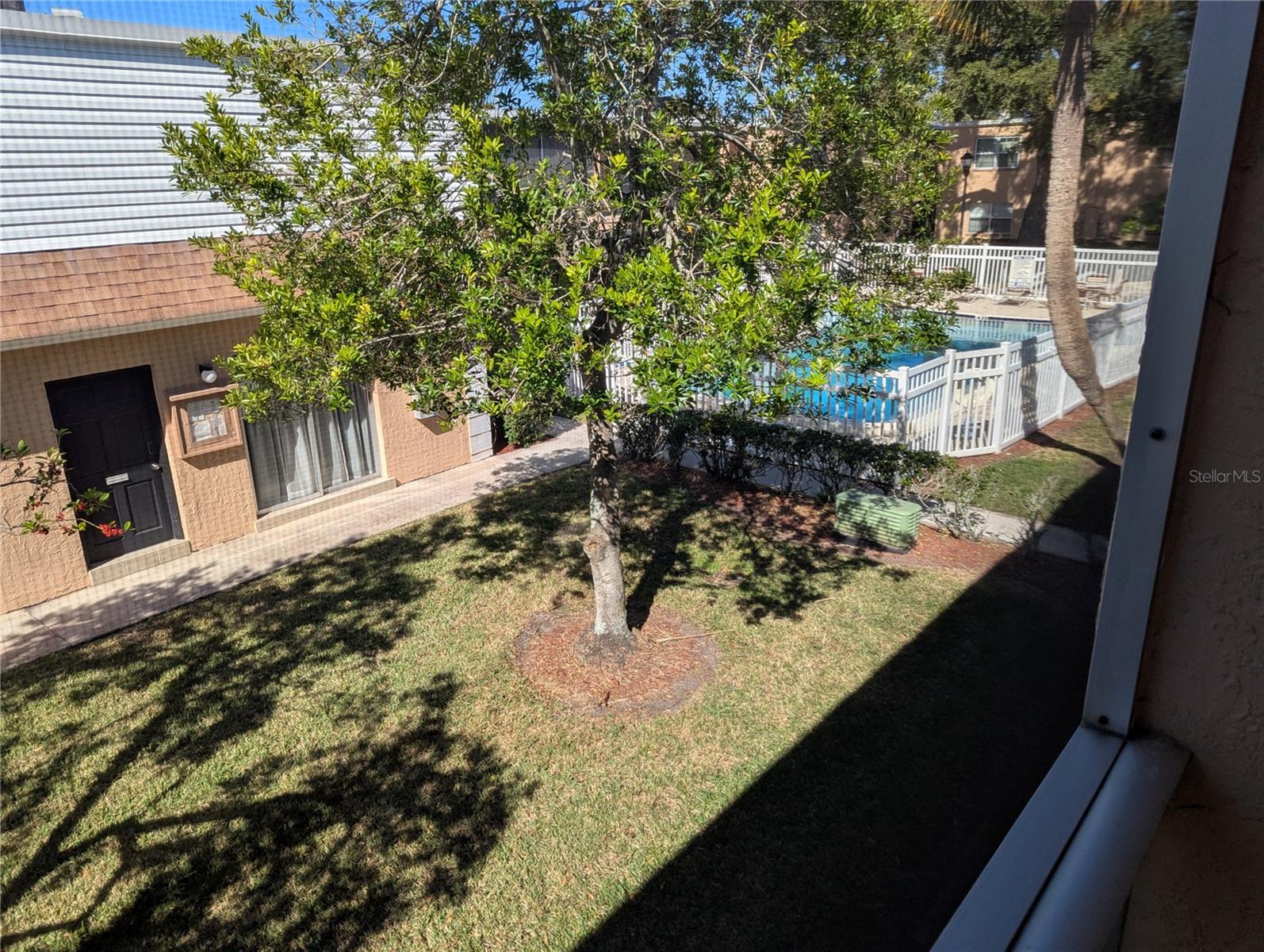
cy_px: 476
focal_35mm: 24
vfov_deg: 56.9
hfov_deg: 71.5
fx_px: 878
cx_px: 632
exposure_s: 1/1272
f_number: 1.85
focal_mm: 6.81
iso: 42
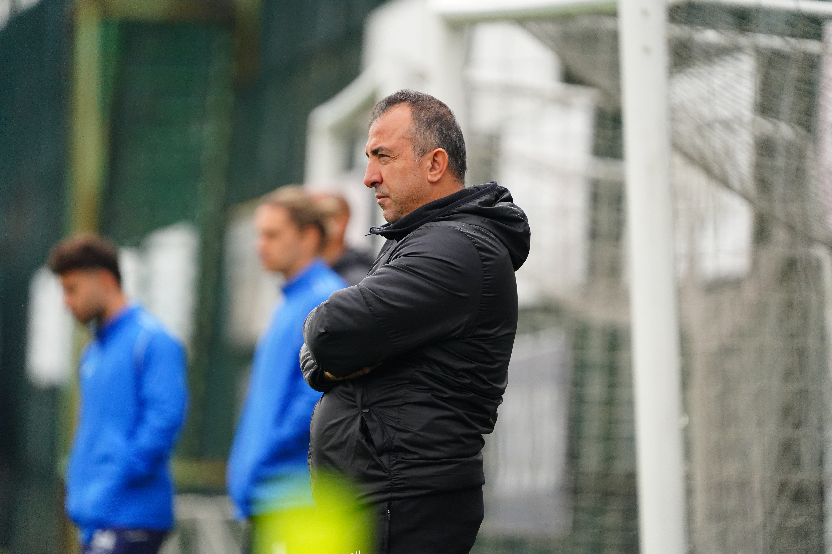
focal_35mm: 600
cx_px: 416
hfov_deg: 3.4
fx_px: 13866
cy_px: 277
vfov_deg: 2.3
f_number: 6.3
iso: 3200
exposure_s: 1/2000
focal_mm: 600
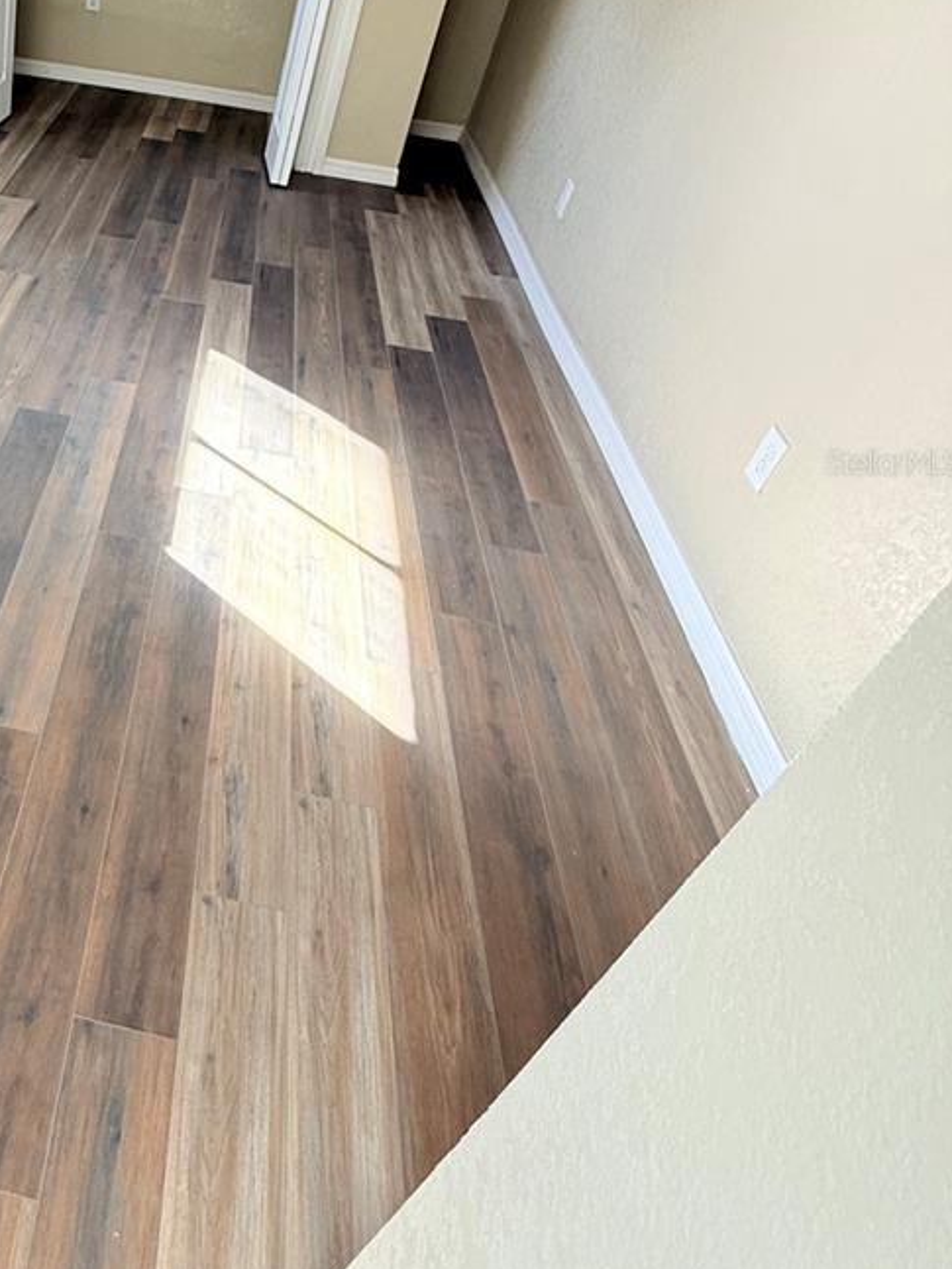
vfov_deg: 66.1
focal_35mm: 26
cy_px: 462
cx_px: 82
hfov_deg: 47.3
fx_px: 953
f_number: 2.2
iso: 80
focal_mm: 2.22
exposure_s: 1/100
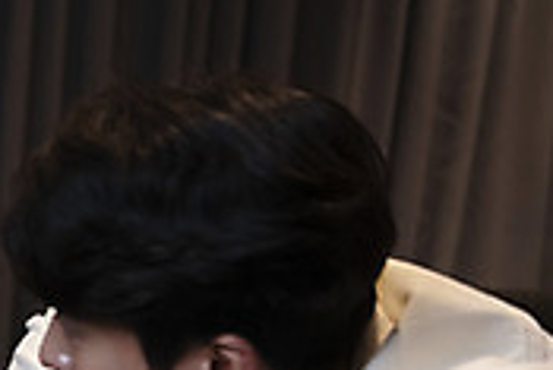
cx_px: -303
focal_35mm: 151
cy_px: 541
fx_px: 2321
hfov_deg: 12.8
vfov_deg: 8.9
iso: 1250
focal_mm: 44
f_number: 2.8
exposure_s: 1/125
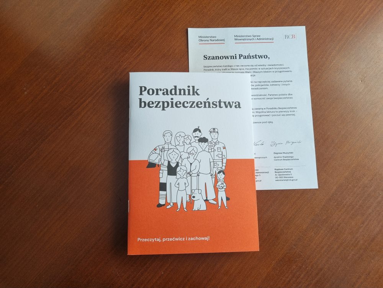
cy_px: 144
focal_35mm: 26
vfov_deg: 53.1
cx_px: 192
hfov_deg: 67.3
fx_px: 288
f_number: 1.8
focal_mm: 5.4
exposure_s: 1/101
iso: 50
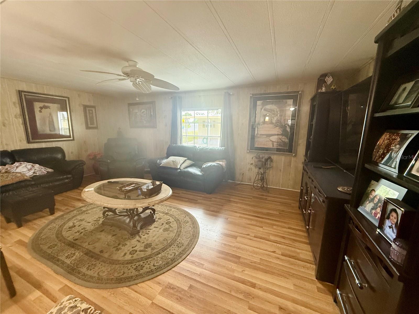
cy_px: 157
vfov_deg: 85.7
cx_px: 210
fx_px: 169
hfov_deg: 102.1
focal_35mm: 14
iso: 400
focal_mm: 2.22
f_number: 2.2
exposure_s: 1/60
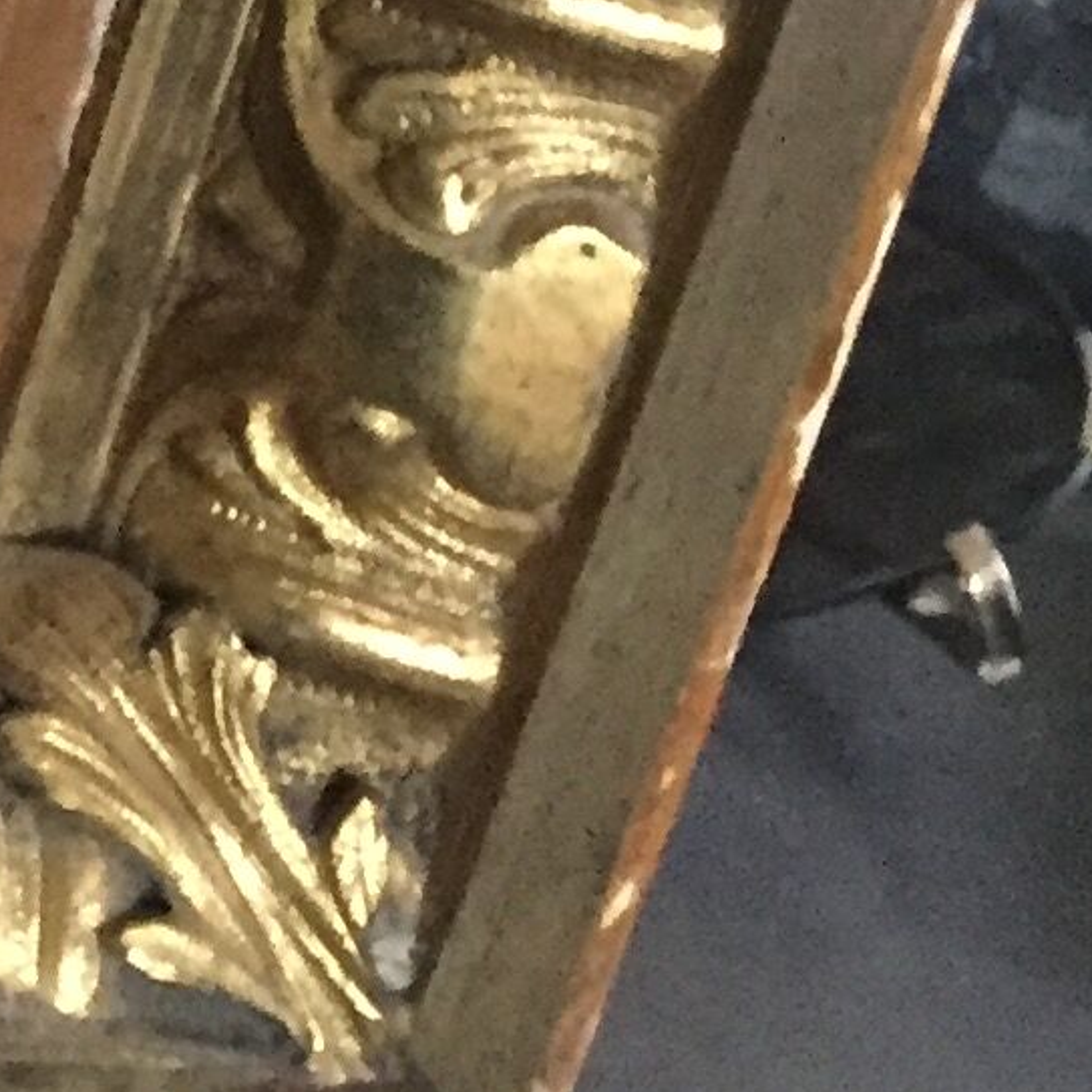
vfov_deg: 11.0
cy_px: -442
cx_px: -2077
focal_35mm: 154
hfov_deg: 9.3
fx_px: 5496
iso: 500
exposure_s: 1/17
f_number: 2.2
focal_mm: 4.15
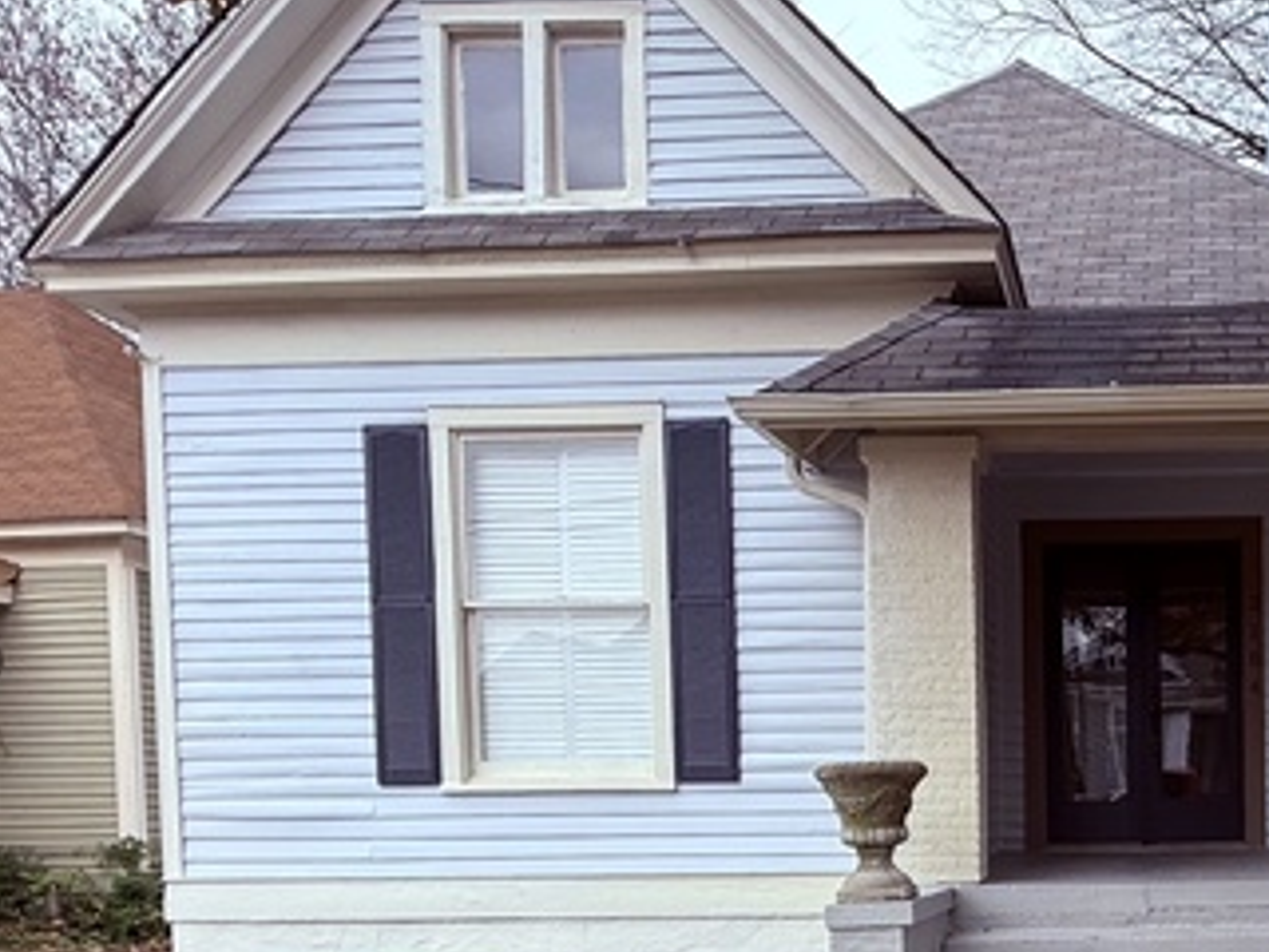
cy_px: 857
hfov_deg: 47.4
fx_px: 1283
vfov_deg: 38.0
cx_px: 1138
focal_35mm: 35
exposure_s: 1/518
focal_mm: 2.22
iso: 50
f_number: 2.2
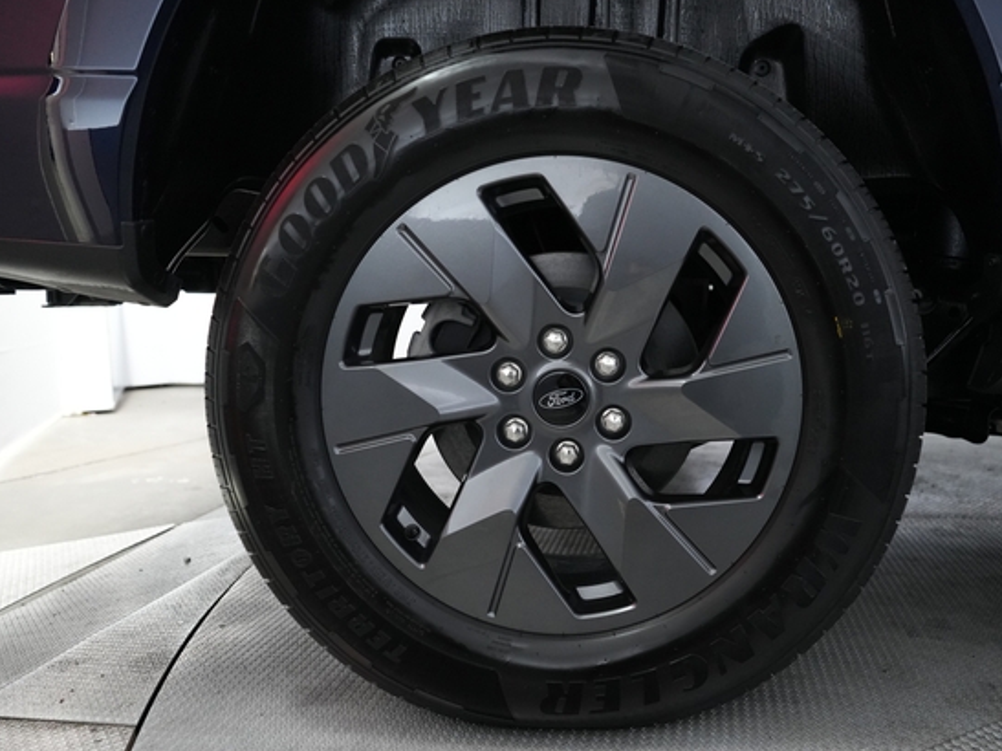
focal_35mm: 27
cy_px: 385
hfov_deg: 65.0
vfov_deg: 51.3
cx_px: 573
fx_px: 781
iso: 4000
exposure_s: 1/160
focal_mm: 24
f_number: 2.8
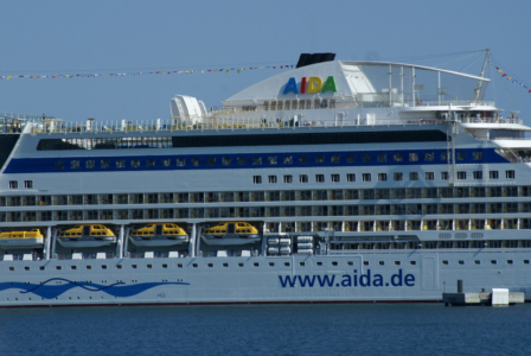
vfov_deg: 5.7
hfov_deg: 8.6
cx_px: 266
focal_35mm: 240
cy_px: 178
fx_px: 3545
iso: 100
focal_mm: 160
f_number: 10
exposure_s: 1/400
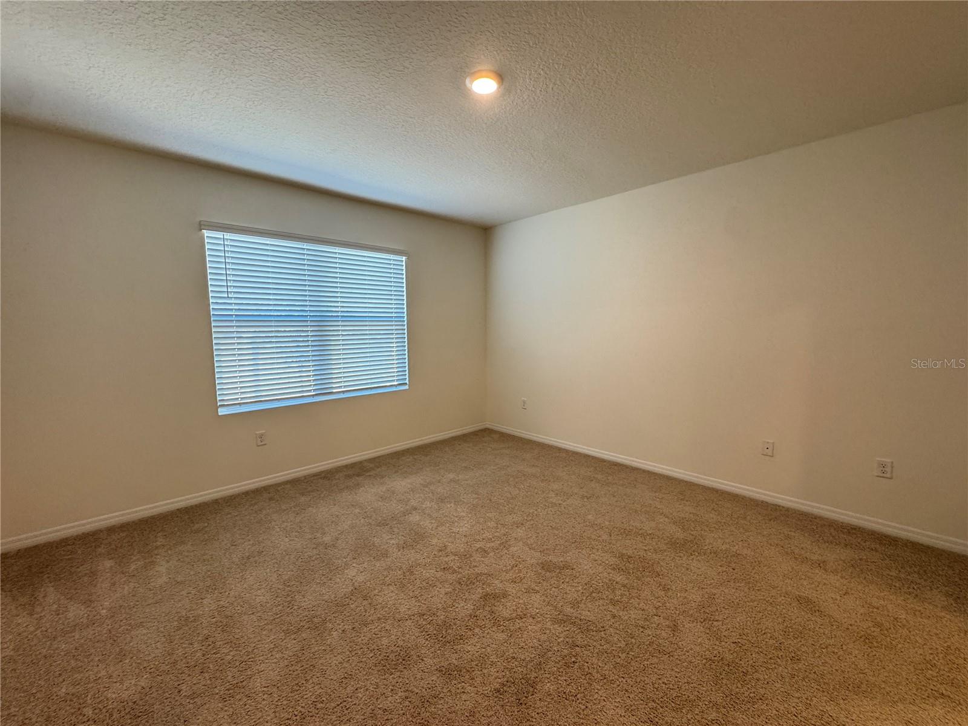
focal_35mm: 14
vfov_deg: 85.7
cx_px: 484
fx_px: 391
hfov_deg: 102.1
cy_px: 363
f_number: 2.2
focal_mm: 2.22
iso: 250
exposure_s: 1/120
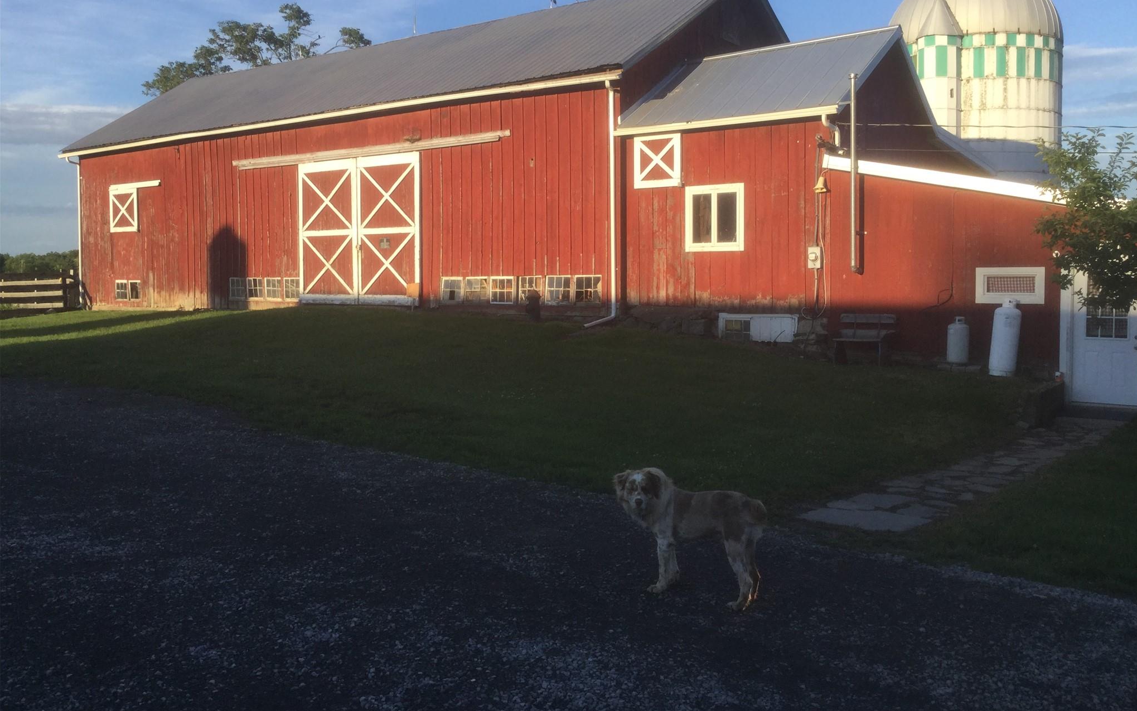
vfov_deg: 38.3
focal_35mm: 33
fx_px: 1023
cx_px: 570
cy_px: 321
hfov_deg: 58.1
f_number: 2.4
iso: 25
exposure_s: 1/452
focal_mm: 3.3
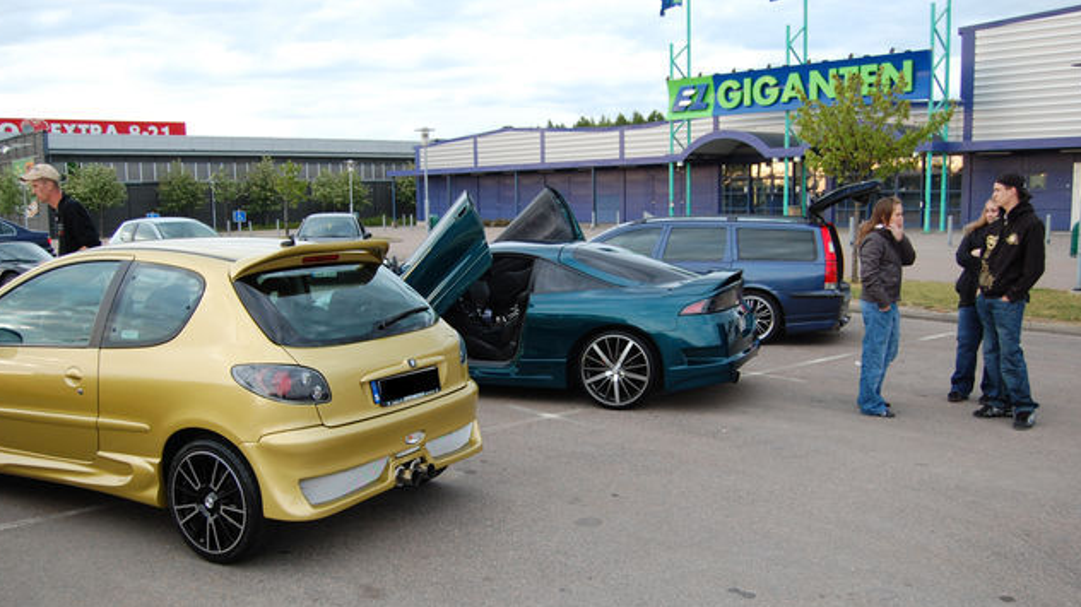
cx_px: 537
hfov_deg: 56.6
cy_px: 349
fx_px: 1003
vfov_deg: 33.6
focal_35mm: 35
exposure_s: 1/100
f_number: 5
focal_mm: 22
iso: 400
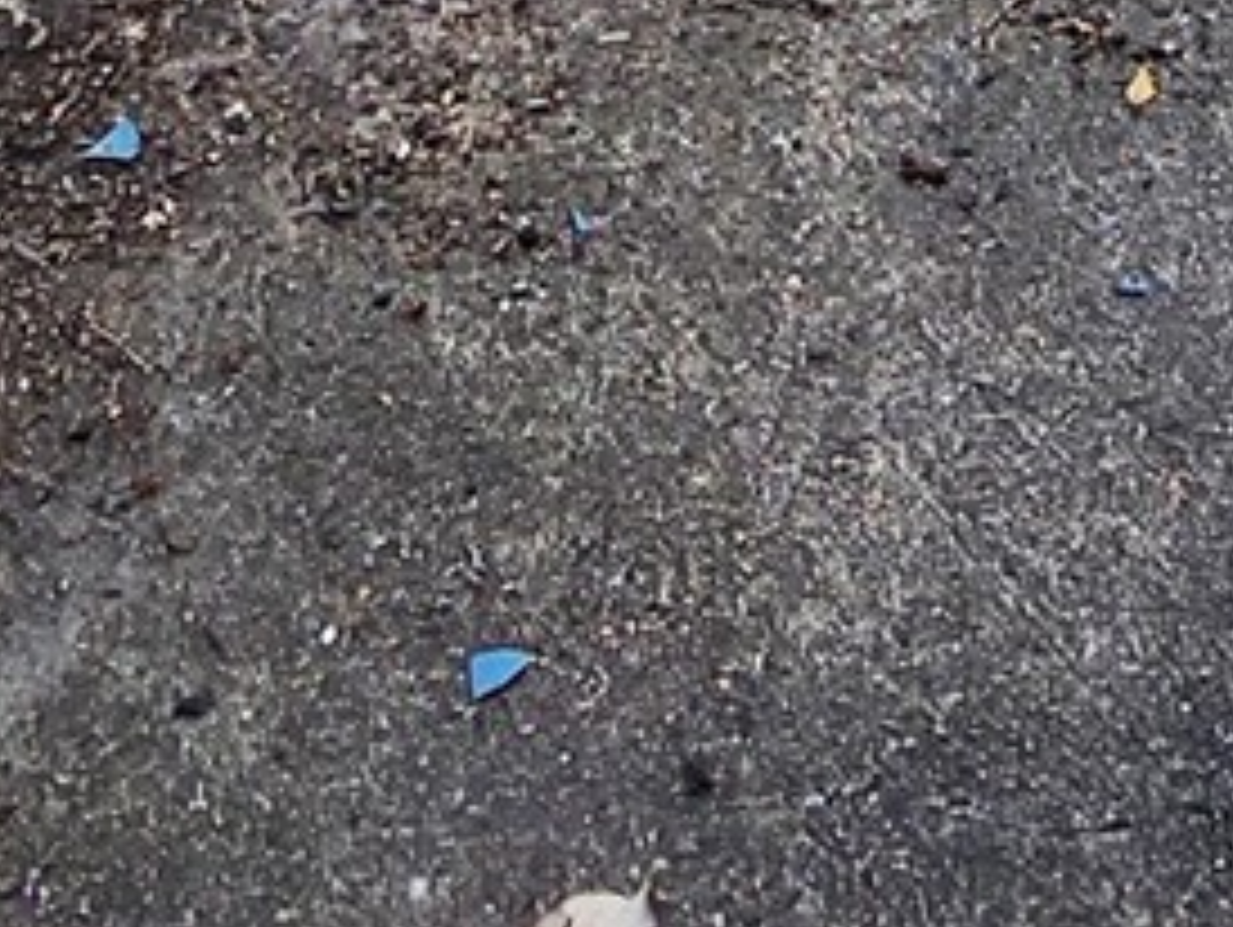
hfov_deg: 20.1
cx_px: 904
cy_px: -1418
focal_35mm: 97
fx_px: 3458
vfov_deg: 11.8
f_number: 2.2
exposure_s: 1/120
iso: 32
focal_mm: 1.74
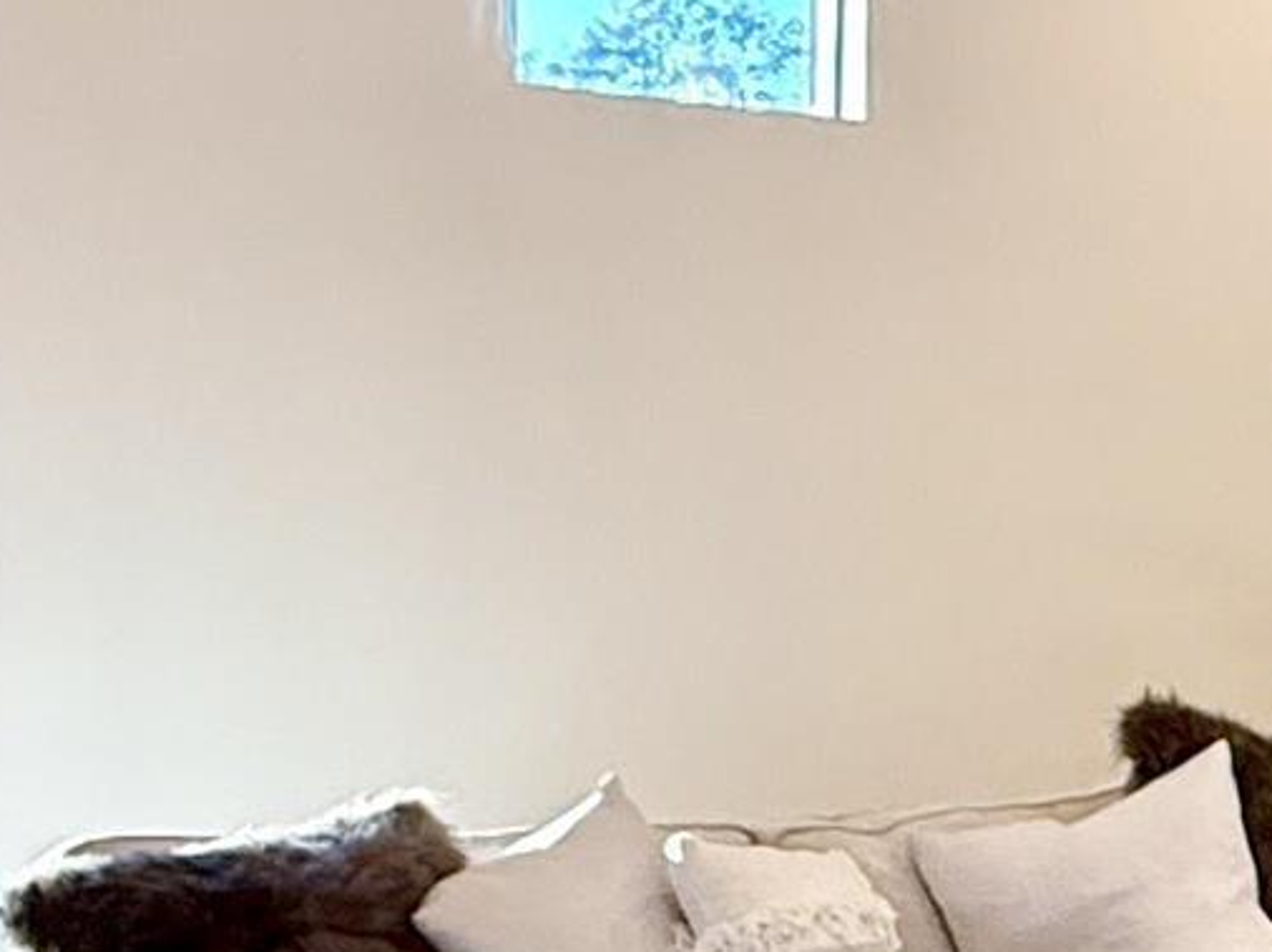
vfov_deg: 17.3
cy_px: 543
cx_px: 2114
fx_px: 3122
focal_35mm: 85
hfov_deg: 19.0
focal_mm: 2.22
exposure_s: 1/120
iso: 320
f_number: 2.2
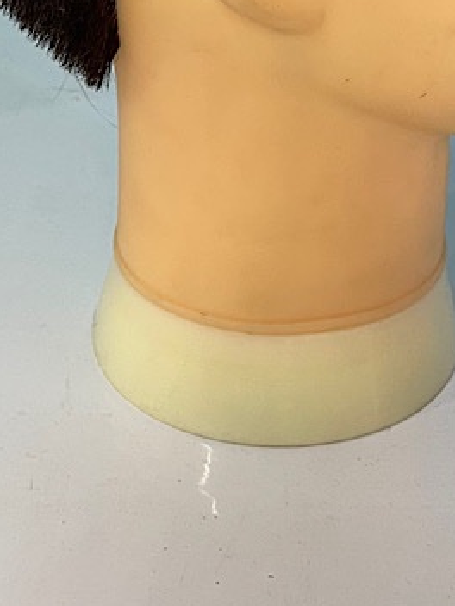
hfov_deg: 19.7
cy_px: -223
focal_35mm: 74
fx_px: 1295
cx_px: 364
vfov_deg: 22.8
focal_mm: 4.2
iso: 64
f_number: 1.6
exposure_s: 1/50
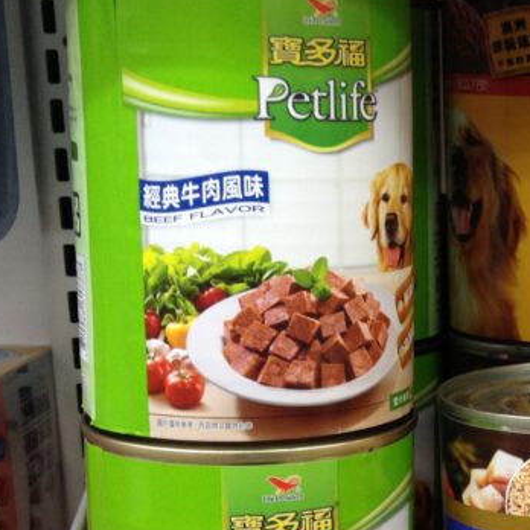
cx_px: 758
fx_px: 1576
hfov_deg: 17.4
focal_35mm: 91
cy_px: 399
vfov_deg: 19.0
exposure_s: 1/20
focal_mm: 4.28
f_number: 2.4
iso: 80
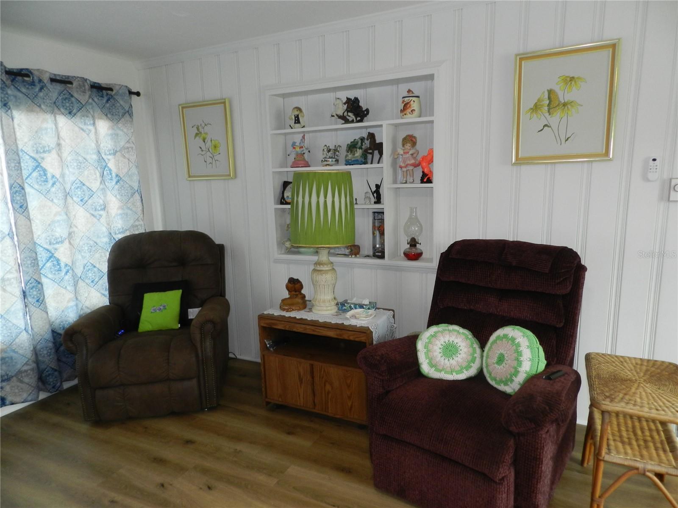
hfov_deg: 73.9
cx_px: 339
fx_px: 450
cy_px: 254
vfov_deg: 58.9
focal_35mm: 23
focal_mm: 4
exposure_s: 1/30
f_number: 3.4
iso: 200
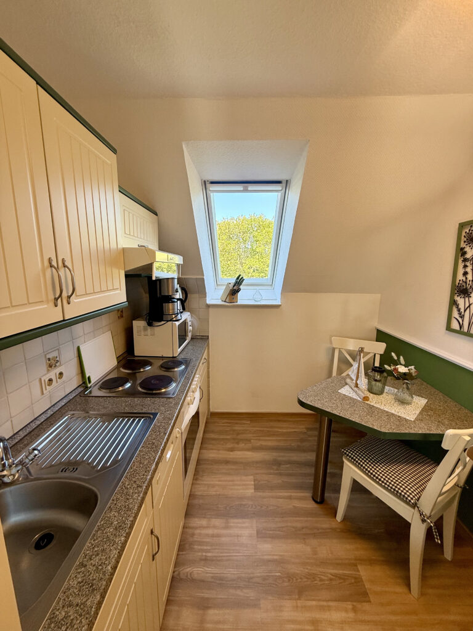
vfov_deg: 102.1
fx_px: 255
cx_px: 236
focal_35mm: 14
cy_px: 316
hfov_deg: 85.7
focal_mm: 2.22
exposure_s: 1/100
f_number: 2.2
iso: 64
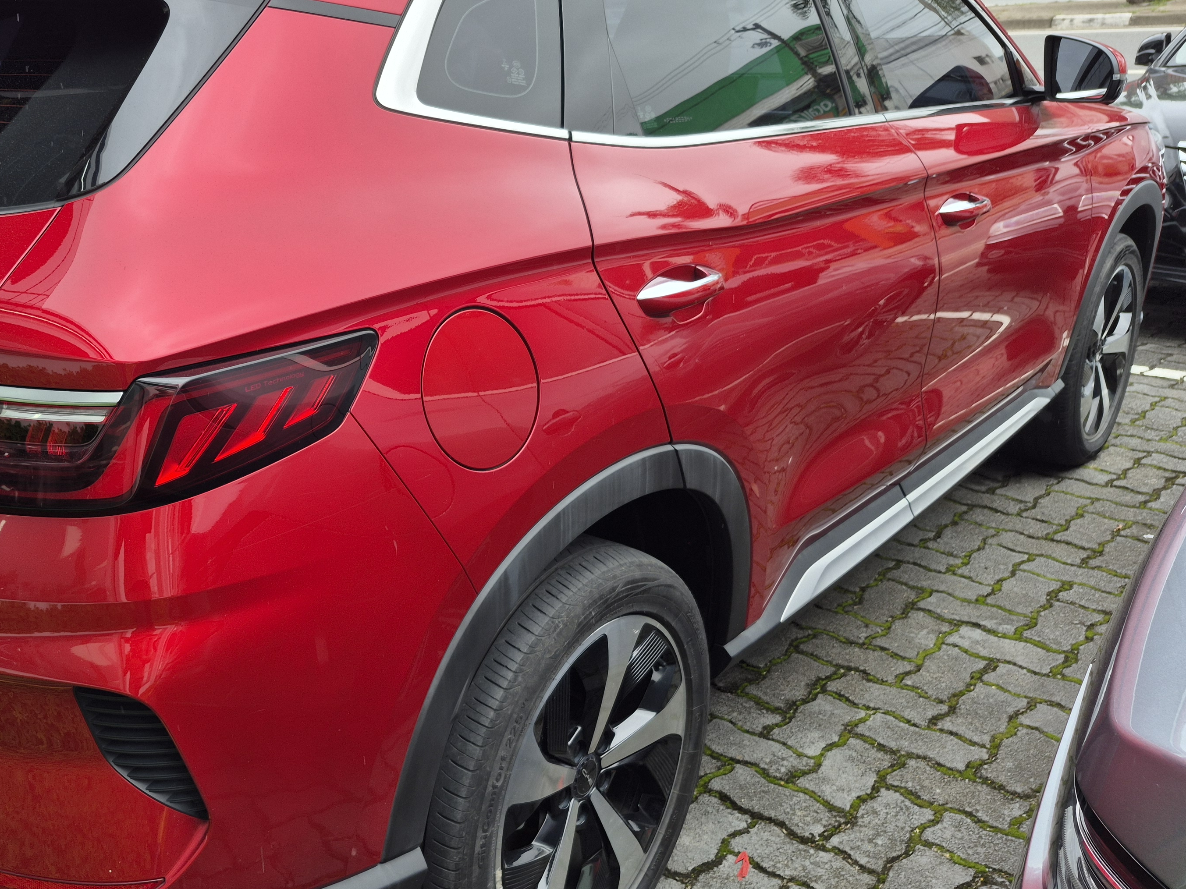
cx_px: 353
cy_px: 432
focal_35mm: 34
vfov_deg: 41.8
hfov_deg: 52.4
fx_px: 1165
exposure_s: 1/329
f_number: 1.8
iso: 25
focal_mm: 5.4
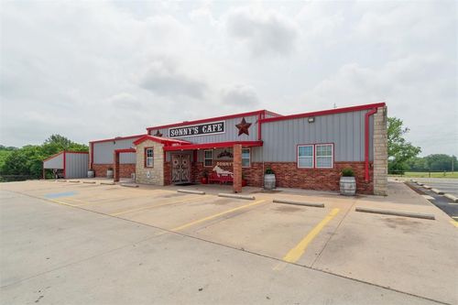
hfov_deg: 100.4
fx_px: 191
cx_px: 229
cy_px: 152
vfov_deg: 77.3
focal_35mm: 15
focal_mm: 10
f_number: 8
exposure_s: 1/640
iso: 100
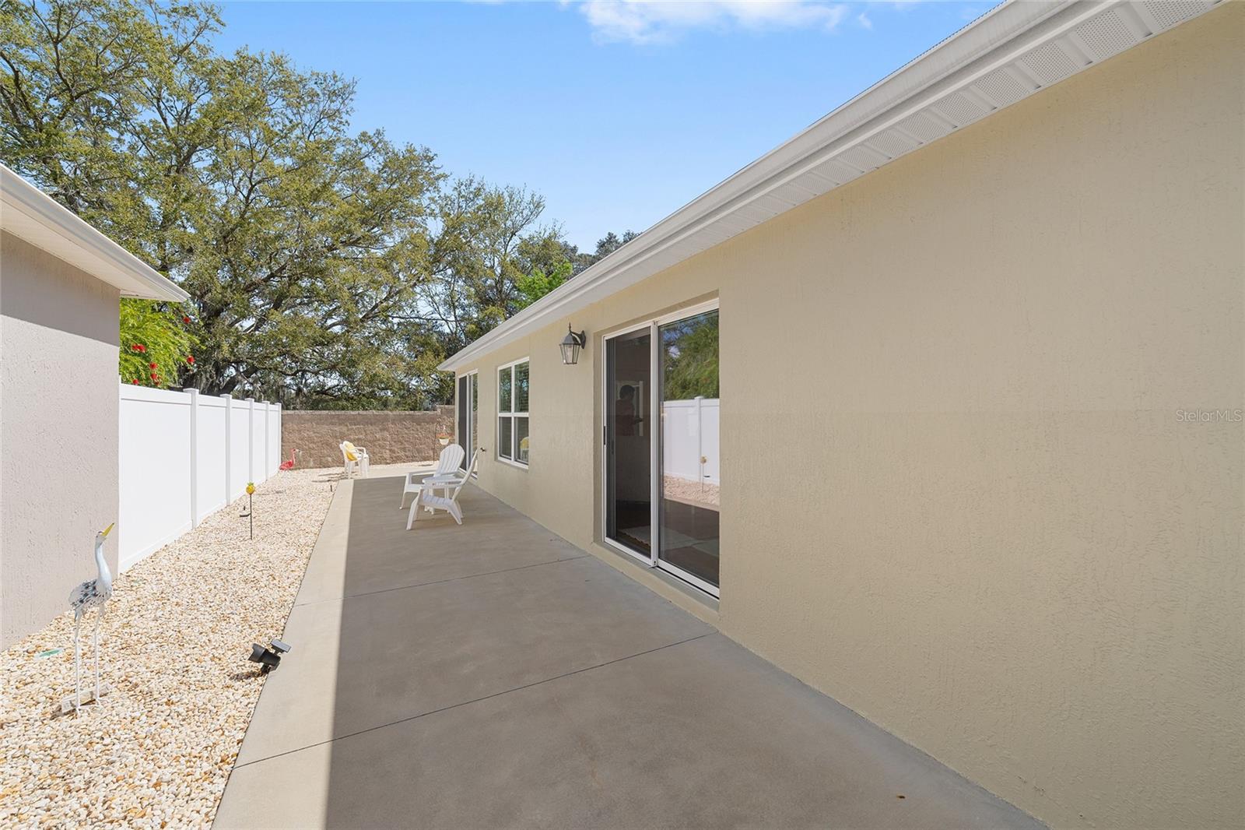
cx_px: 622
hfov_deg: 104.3
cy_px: 415
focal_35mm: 14
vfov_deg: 81.2
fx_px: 484
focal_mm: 14
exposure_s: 1/640
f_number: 8
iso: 250
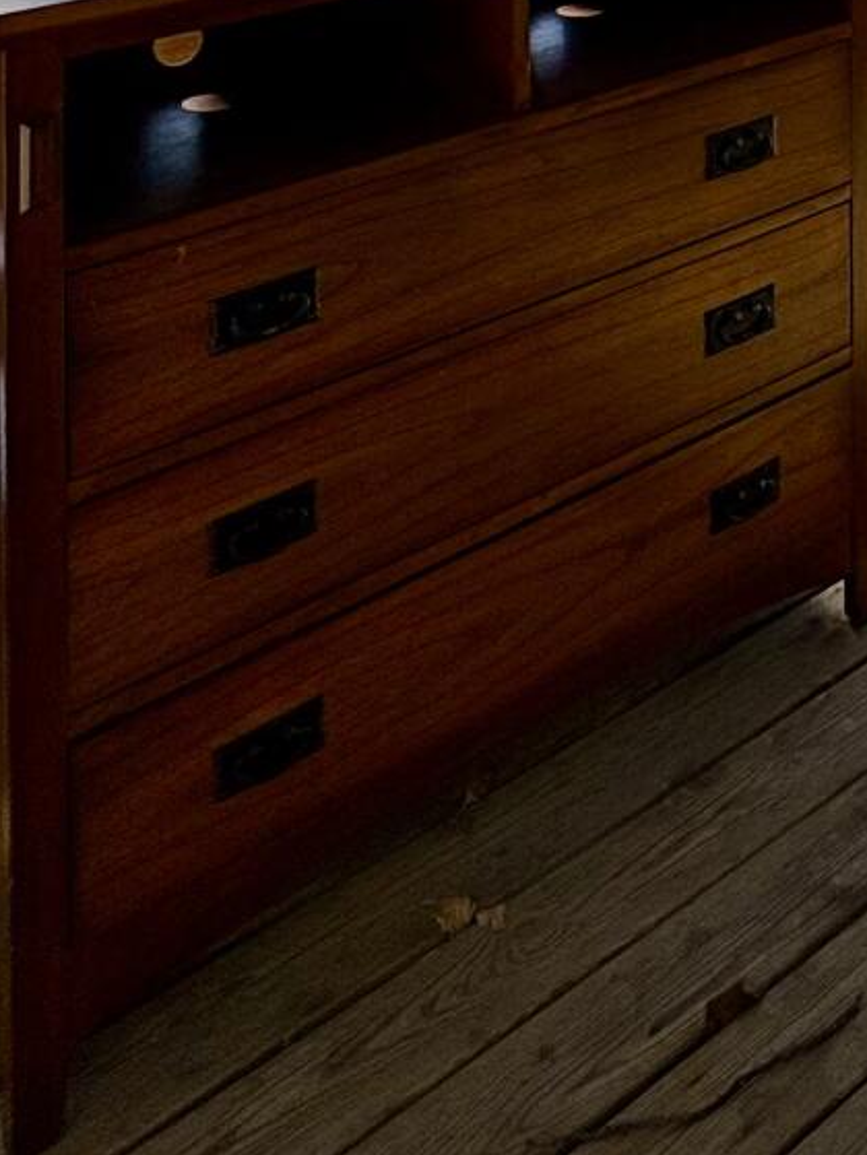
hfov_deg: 24.3
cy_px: -474
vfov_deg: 28.5
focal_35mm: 50
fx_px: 1670
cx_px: 1212
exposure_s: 1/1020
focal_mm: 2.22
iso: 50
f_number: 2.2
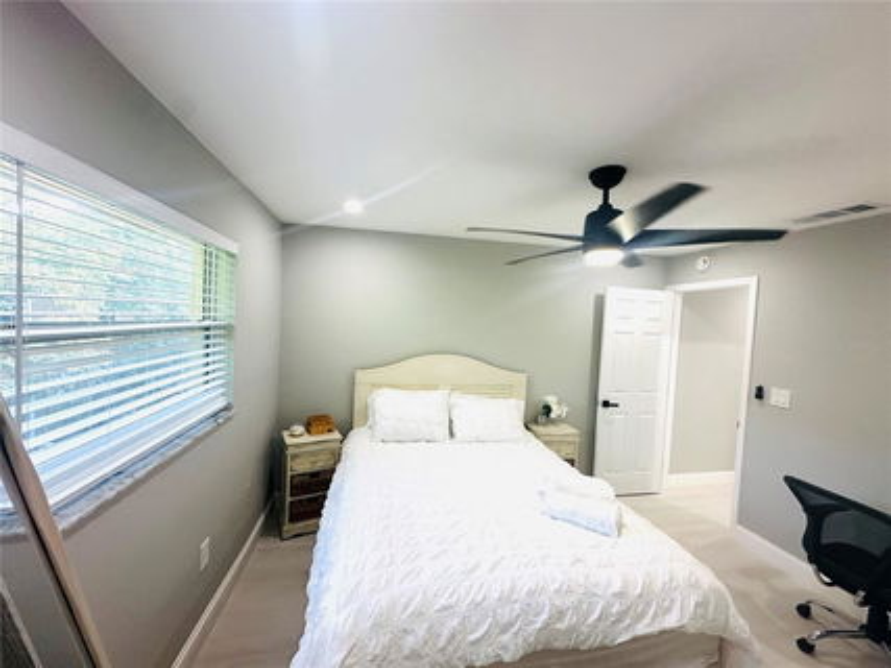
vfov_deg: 85.6
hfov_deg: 102.1
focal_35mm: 14
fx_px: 360
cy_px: 334
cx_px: 446
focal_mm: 2.22
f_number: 2.2
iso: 160
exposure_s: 1/60
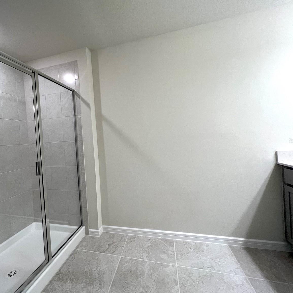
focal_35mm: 16
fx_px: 153
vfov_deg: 87.4
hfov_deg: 85.7
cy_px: 141
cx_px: 109
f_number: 1.8
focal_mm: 1.57
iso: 125
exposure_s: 1/120
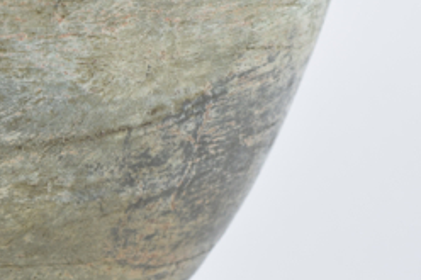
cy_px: 215
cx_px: -7
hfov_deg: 9.6
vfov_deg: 6.4
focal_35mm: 213
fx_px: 2493
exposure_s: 1/125
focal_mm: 55
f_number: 6.3
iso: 400
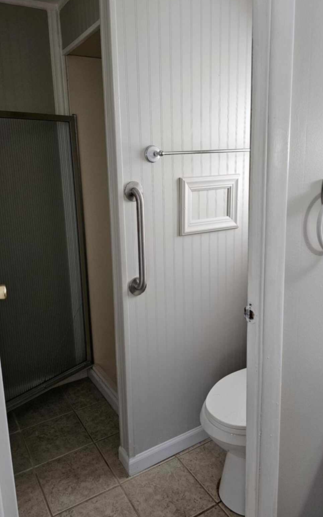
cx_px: 155
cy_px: 234
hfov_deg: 46.0
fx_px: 380
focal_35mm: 27
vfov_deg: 68.2
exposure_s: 1/120
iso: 320
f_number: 1.7
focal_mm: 6.3
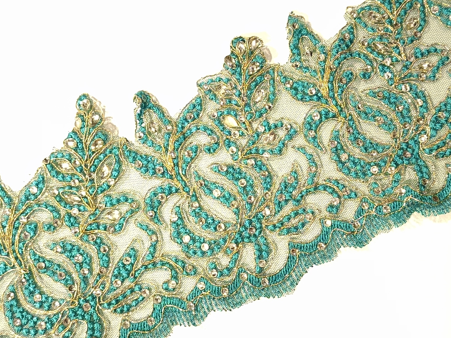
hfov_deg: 32.7
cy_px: 167
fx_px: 769
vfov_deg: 24.8
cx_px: 223
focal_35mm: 59
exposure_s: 1/1402
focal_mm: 6.57
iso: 2000
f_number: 1.6
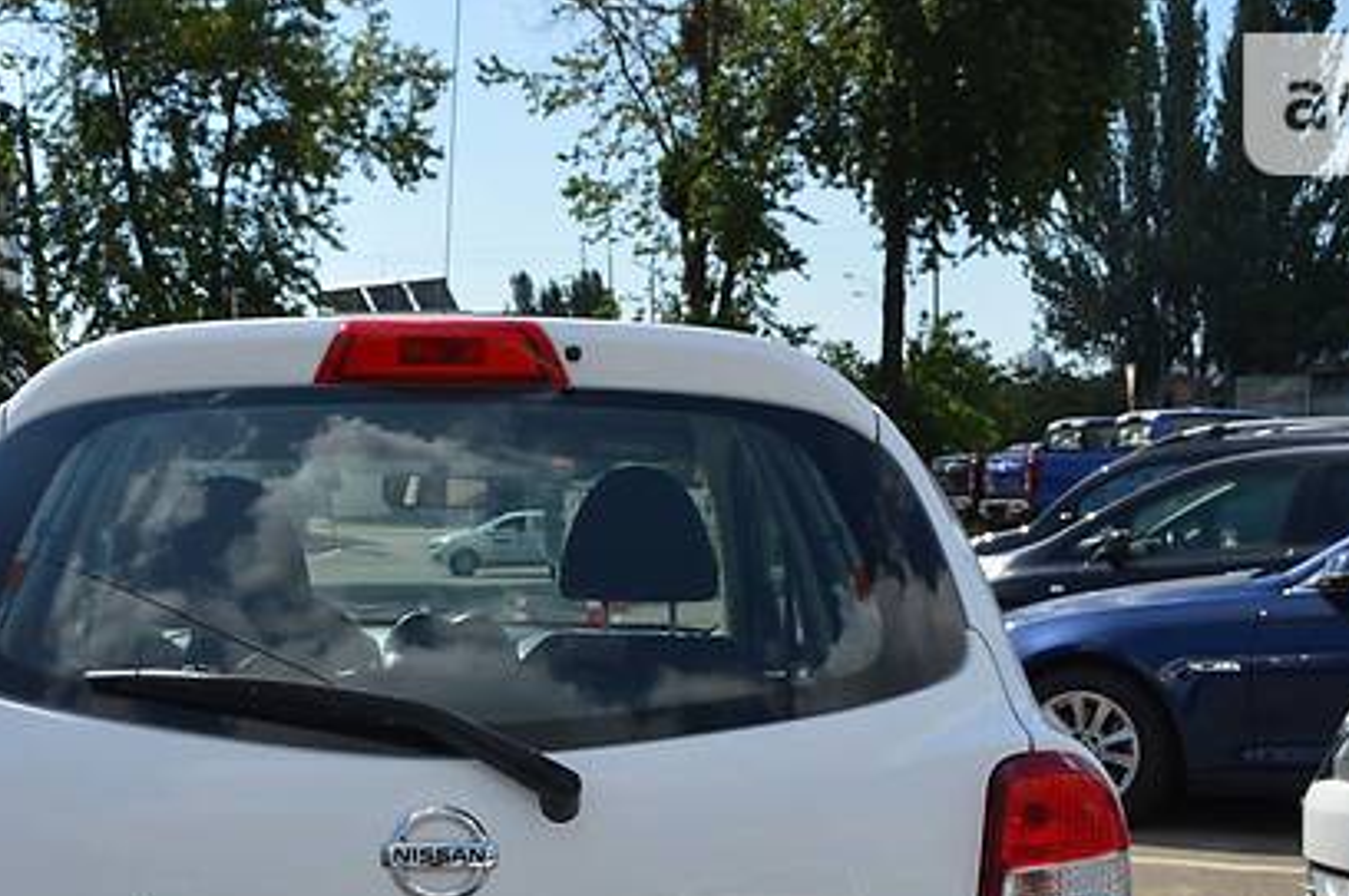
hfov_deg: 37.1
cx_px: 446
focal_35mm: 53
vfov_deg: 24.4
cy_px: 873
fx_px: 1984
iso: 100
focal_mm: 18
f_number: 9
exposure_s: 1/320
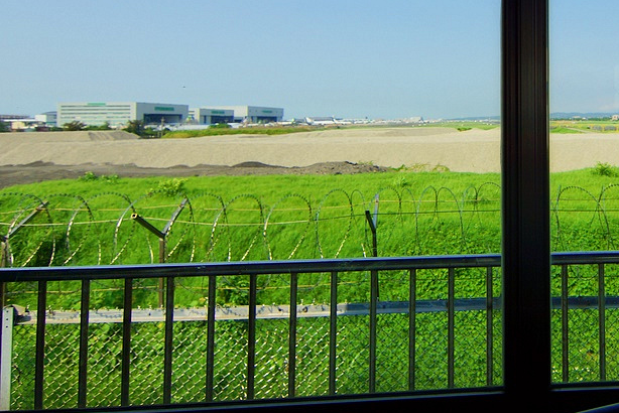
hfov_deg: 57.8
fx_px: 516
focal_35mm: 30
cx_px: 484
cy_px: 101
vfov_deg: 42.3
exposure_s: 1/1250
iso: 100
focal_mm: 12
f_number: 4
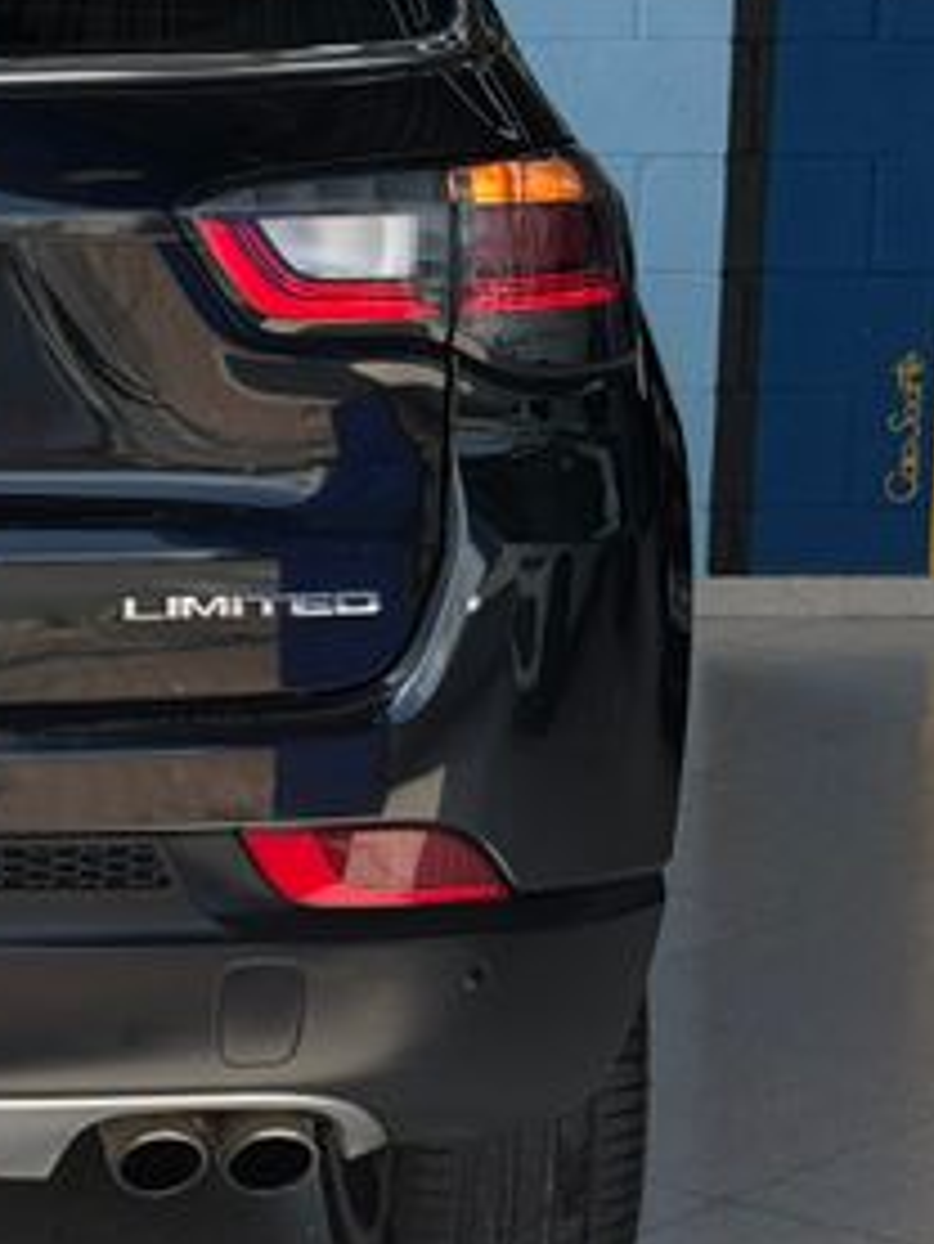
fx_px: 4781
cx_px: -278
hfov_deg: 10.9
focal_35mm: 133
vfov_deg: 14.8
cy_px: 292
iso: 100
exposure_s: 1/2577
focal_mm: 6.76
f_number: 1.78
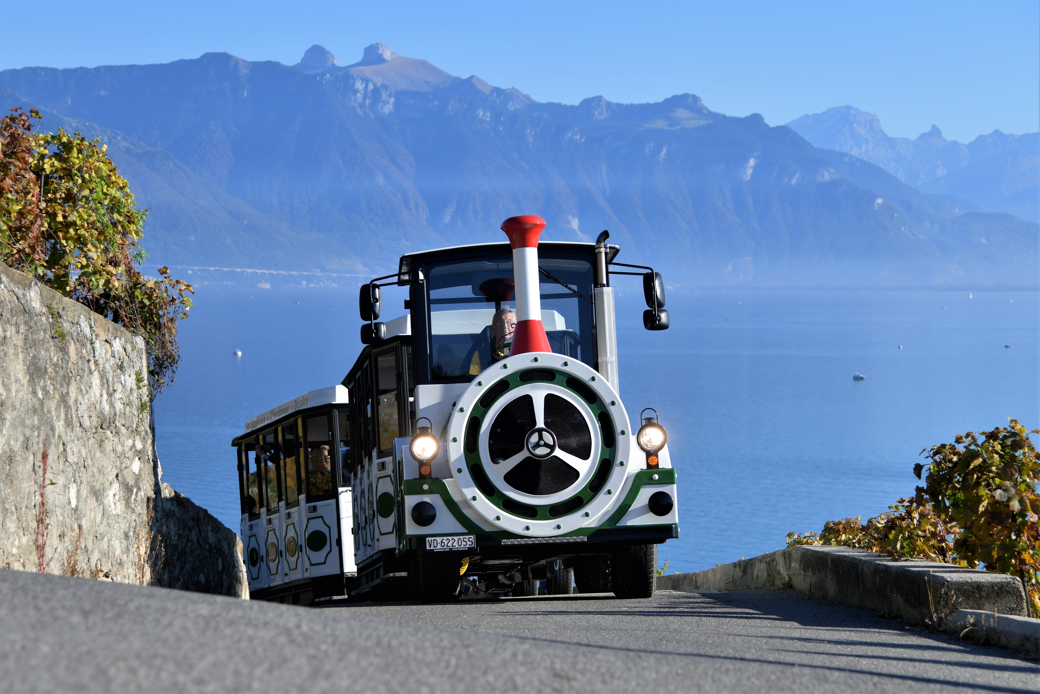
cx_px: 520
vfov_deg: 21.9
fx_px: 1791
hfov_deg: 32.4
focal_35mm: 62
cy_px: 347
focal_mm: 62
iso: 200
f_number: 4
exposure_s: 1/3200
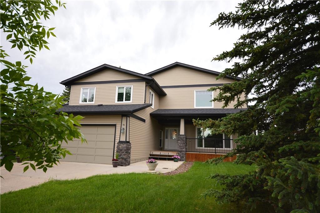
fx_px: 186
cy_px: 106
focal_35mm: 21
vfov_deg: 59.4
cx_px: 160
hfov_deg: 81.3
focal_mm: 14
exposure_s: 1/100
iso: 125
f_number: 4.8
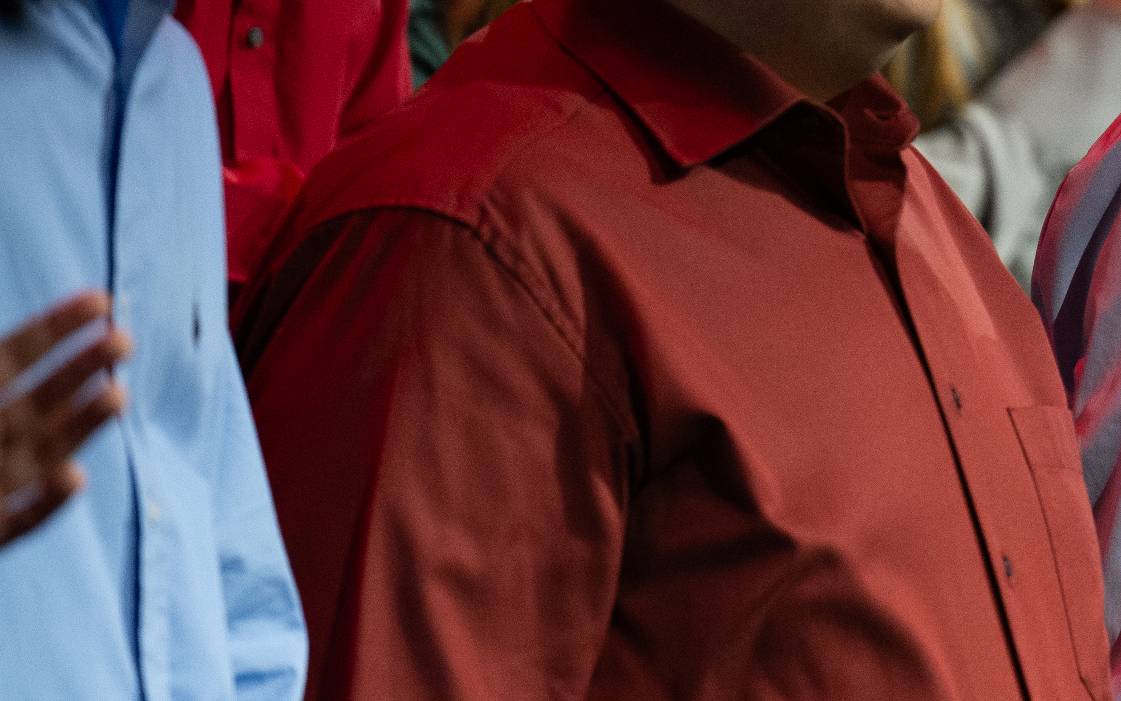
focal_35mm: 668
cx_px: 1481
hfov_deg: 3.1
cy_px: -111
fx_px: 20410
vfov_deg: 2.0
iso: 1000
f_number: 3.2
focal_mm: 200
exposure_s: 1/250
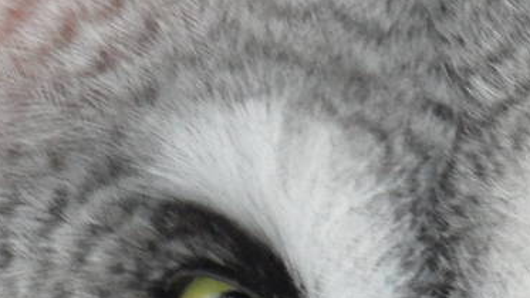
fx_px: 21675
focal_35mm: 1542
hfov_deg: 1.4
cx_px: 514
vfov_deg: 0.8
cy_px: 190
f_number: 5.6
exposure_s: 1/60
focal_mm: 53.3
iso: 200
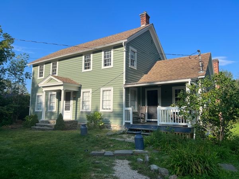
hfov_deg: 67.3
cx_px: 120
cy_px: 90
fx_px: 180
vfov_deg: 53.1
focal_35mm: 26
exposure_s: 1/2994
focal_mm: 5.7
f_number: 1.5
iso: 50
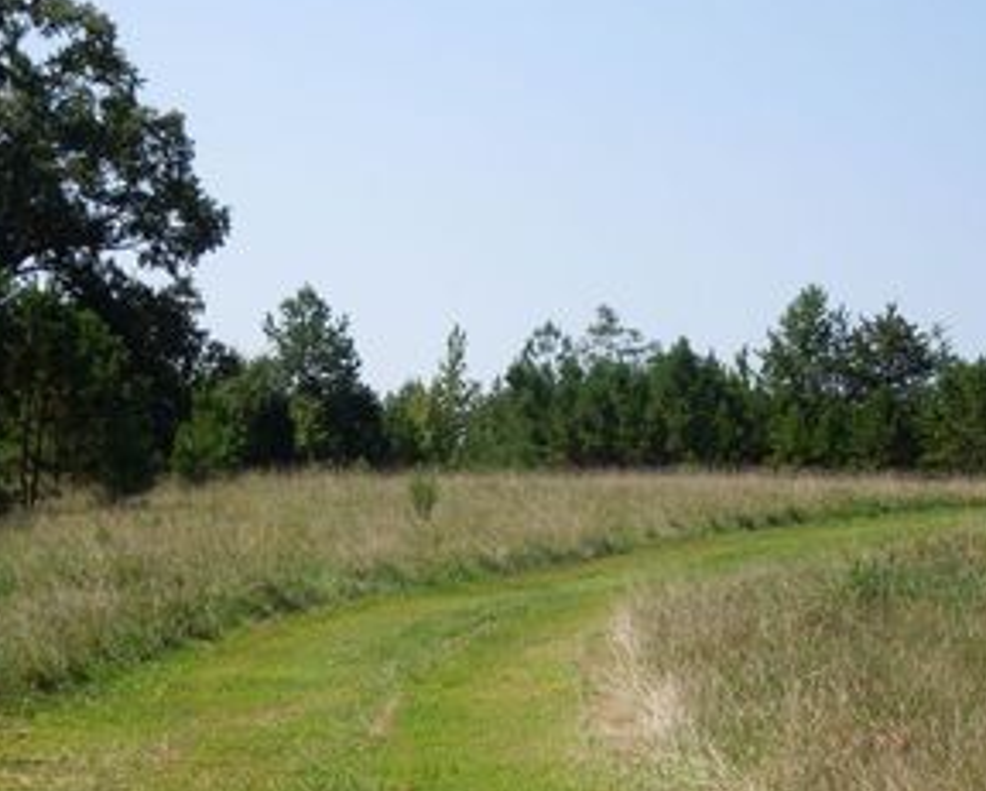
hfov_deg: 21.5
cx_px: 495
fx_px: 2600
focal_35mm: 89
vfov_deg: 17.3
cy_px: 532
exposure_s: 1/640
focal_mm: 11
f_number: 4.3
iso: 100
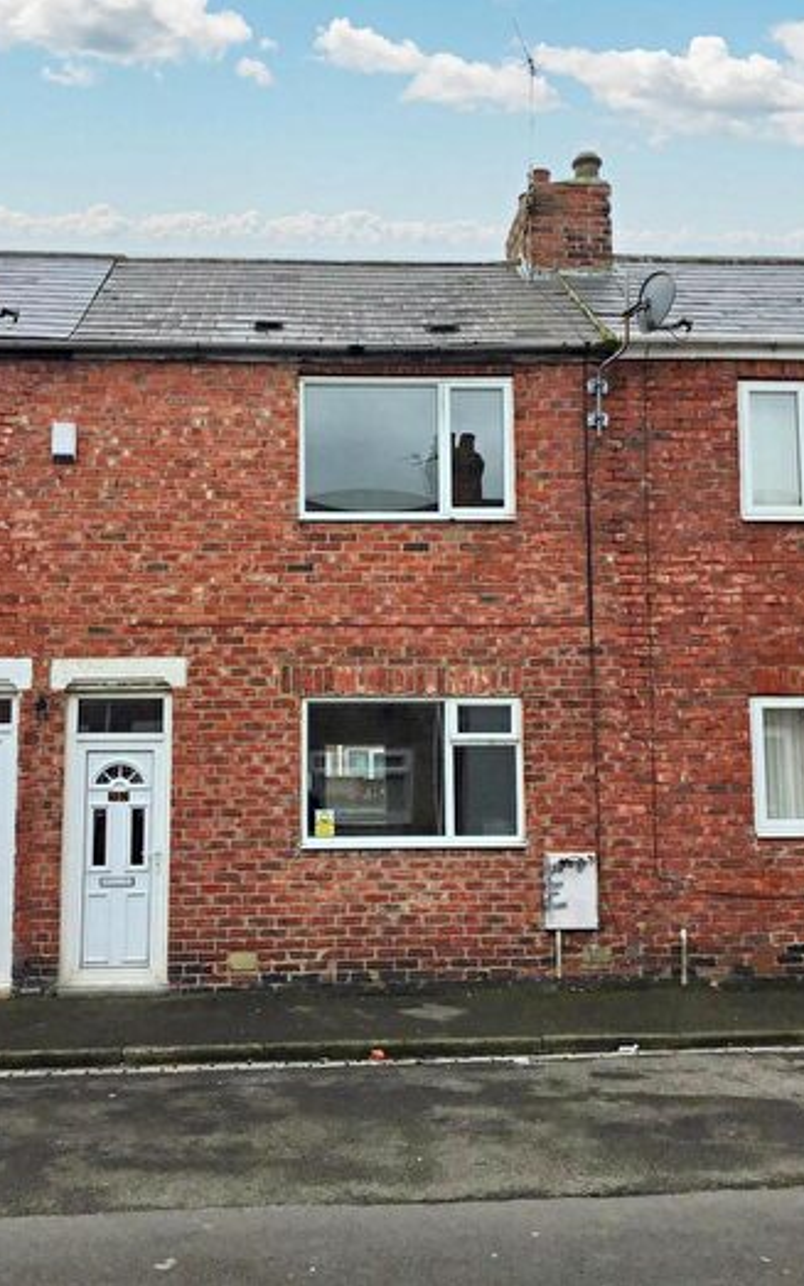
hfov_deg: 38.3
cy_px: 643
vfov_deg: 58.1
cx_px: 376
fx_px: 1157
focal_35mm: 33
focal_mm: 3.3
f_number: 2.4
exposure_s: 1/413
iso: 25
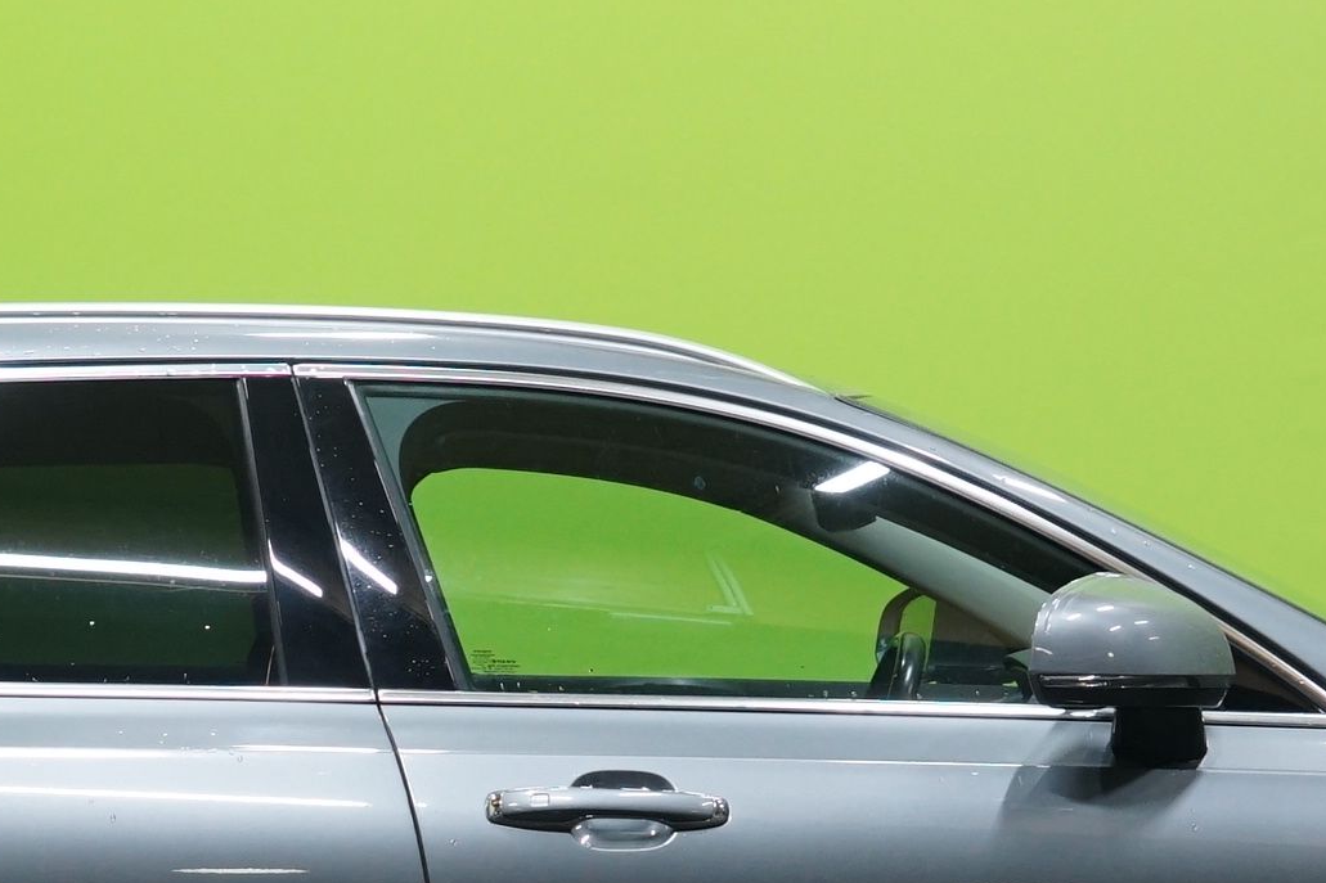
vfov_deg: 10.8
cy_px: 838
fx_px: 4640
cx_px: 496
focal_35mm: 126
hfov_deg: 16.2
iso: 1000
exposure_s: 1/20
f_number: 5
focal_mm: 33
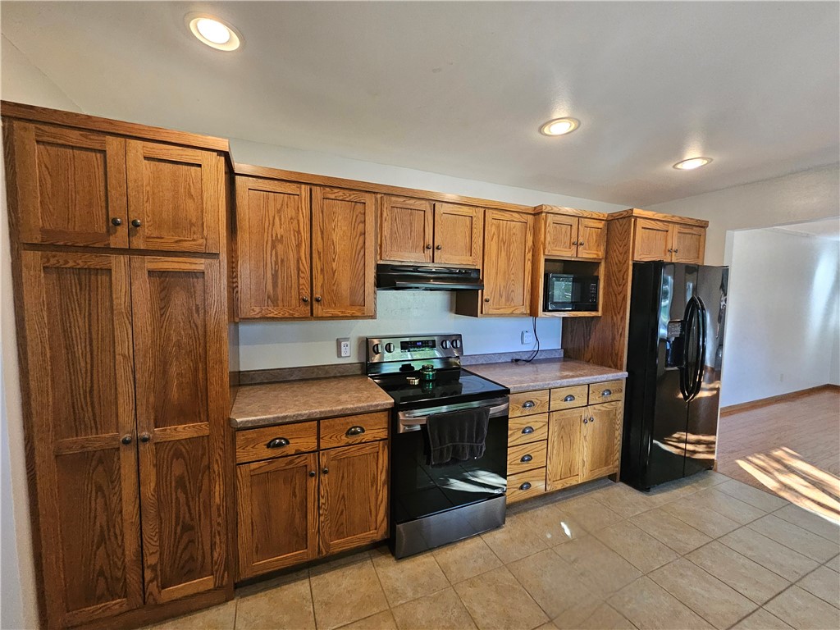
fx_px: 315
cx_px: 420
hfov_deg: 106.2
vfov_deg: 89.9
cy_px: 315
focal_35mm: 13
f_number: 2.2
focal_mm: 1.74
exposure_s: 1/60.2
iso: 400
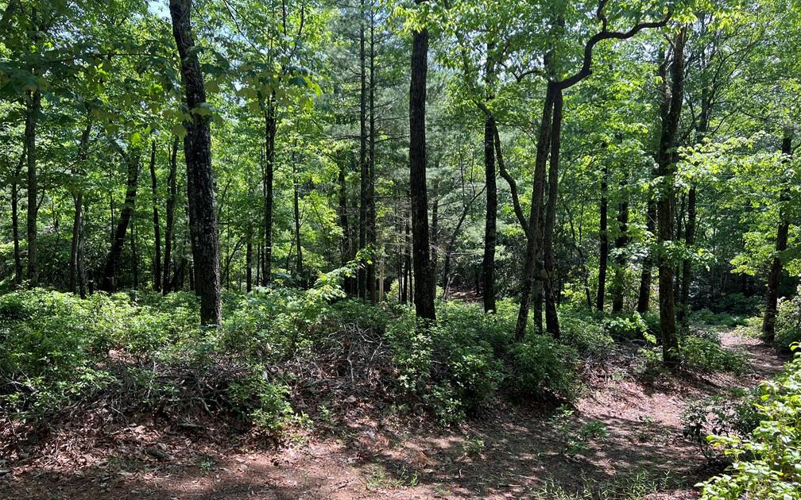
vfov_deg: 44.5
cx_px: 406
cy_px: 266
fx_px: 611
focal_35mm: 28
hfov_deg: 66.5
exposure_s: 1/518
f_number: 1.5
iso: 50
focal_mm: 5.7
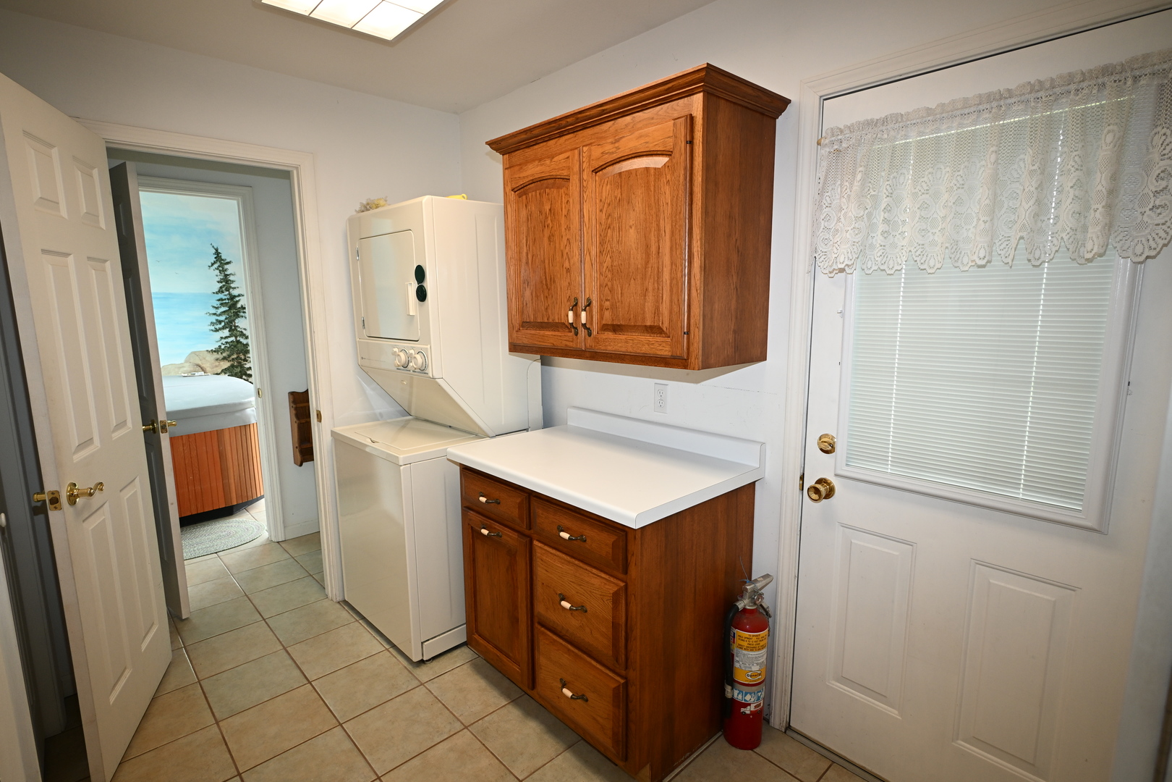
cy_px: 391
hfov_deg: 90.0
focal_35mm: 18
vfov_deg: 67.4
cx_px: 586
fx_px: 586
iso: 220
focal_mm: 12
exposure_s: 1/60
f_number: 4
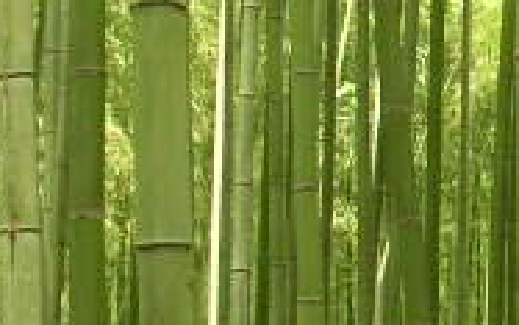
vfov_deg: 6.4
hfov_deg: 10.1
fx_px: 2872
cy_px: 553
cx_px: 652
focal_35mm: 203
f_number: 2.8
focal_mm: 5.8
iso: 68
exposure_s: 1/5.8
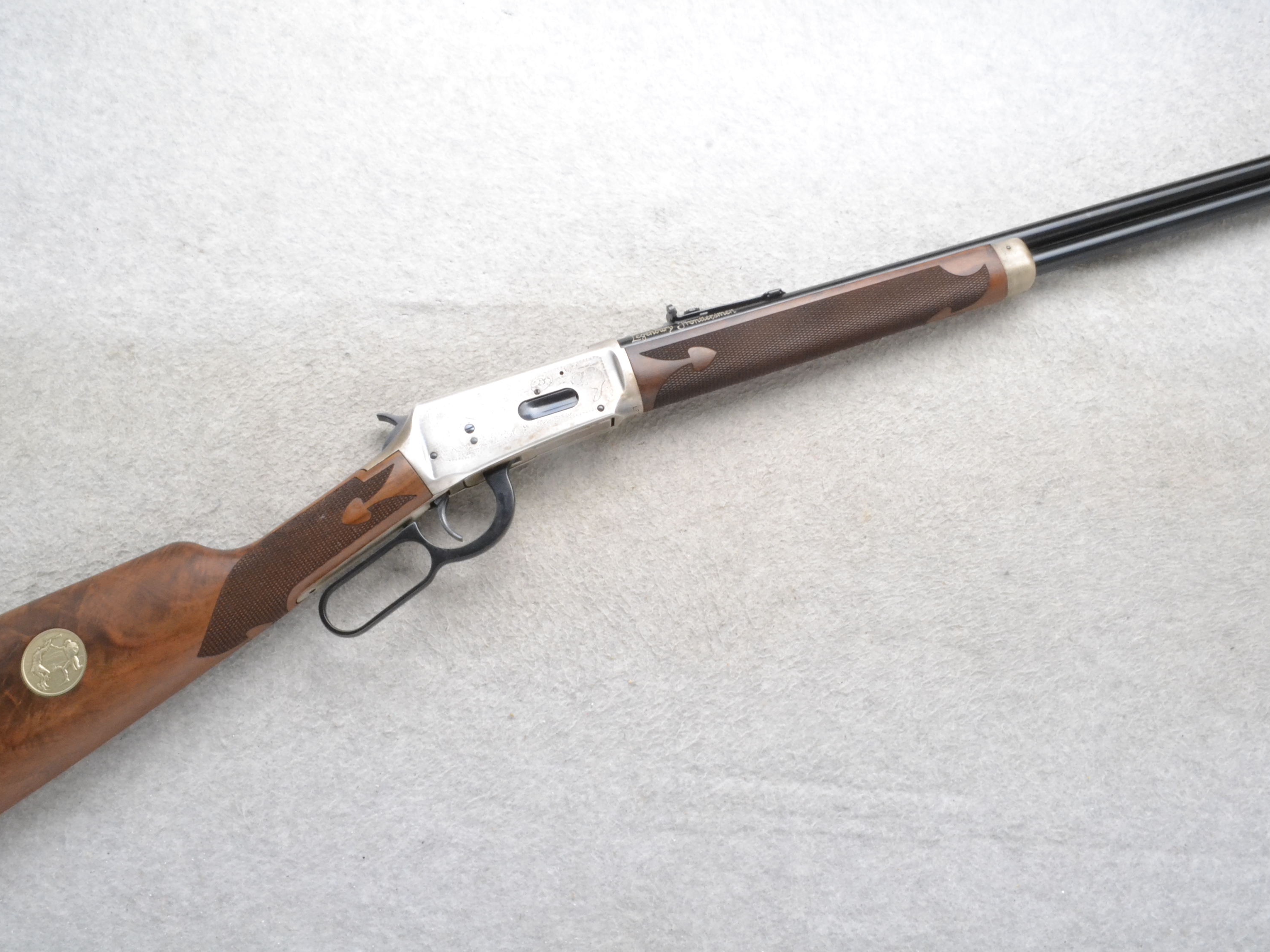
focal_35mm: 30
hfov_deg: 59.8
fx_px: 1101
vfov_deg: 46.8
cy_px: 468
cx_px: 569
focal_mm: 18
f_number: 20
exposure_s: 1/60
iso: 3200
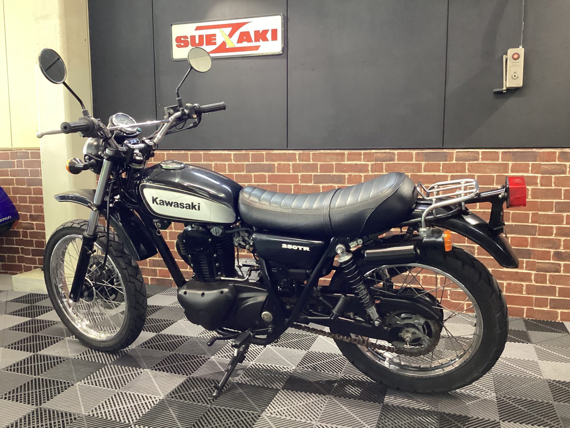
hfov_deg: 58.4
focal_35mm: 31
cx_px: 285
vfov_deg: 45.4
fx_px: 510
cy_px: 214
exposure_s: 1/50
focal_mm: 3.3
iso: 320
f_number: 2.4
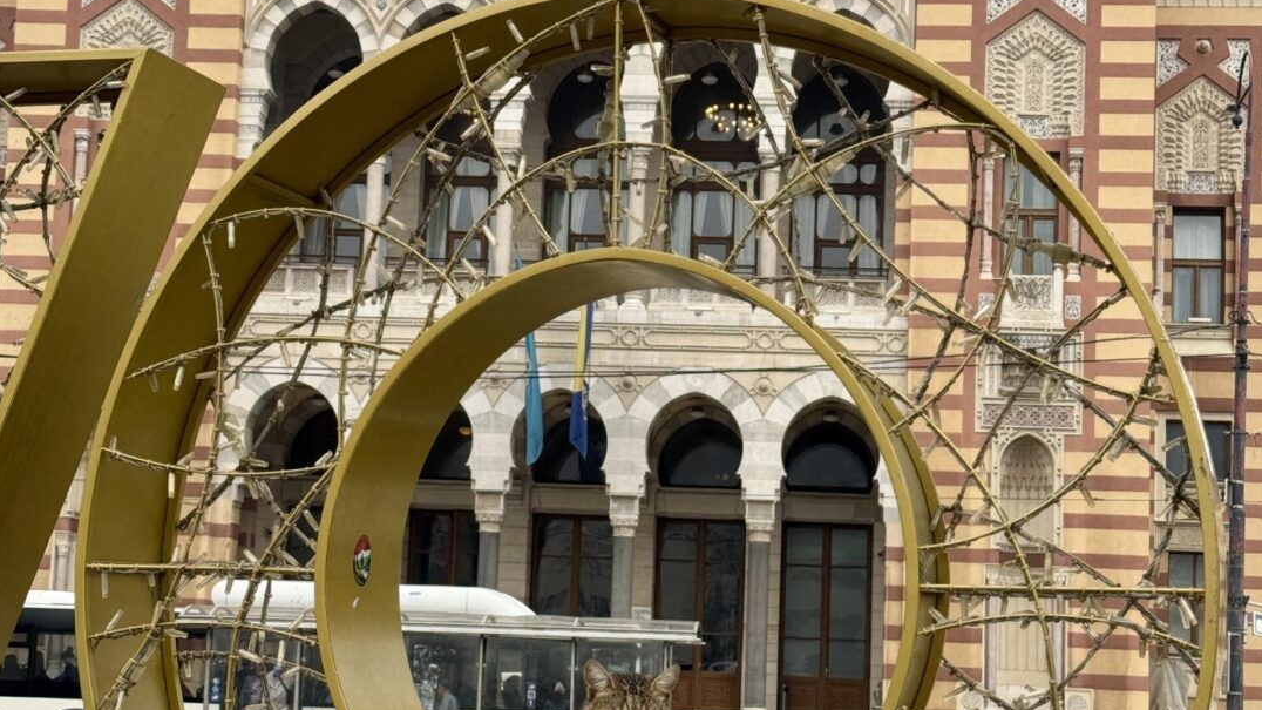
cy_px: 377
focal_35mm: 70
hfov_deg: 30.2
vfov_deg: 17.2
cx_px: 631
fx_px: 2342
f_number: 1.78
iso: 64
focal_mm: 6.76
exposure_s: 1/1597
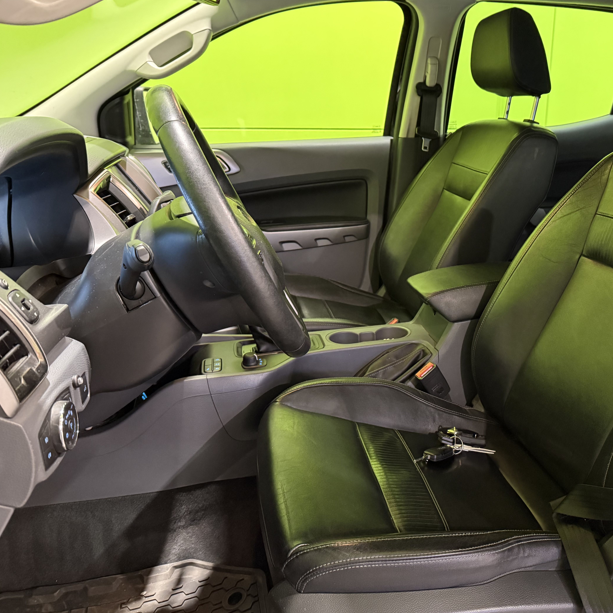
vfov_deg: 55.6
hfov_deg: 54.5
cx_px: 407
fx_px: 581
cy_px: 308
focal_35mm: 29
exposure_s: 1/33
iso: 1000
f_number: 1.78
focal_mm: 6.76
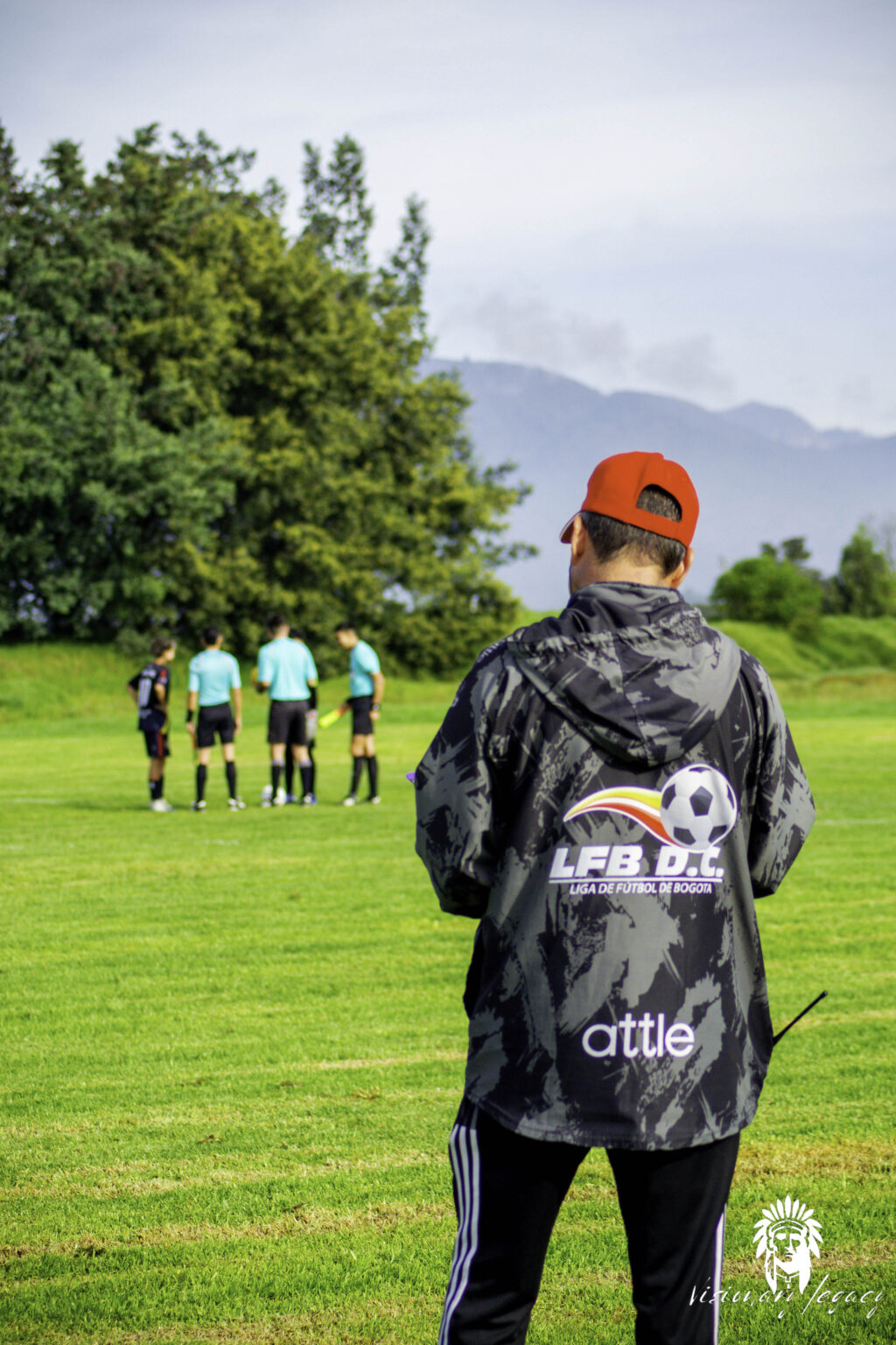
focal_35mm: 128
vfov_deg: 16.1
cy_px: 672
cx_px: 448
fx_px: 4760
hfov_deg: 10.8
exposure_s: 1/500
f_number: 5.6
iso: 180
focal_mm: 85
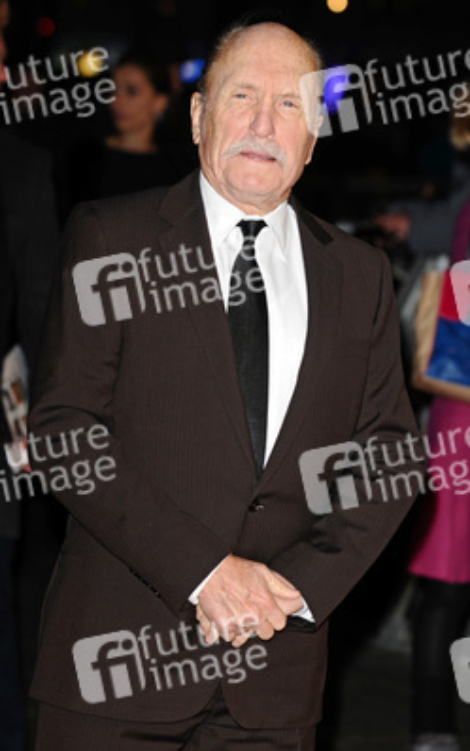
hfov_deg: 8.1
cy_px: 376
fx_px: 3308
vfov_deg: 13.0
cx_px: 226
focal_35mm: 162
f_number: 4.5
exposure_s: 1/200
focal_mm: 105
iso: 320
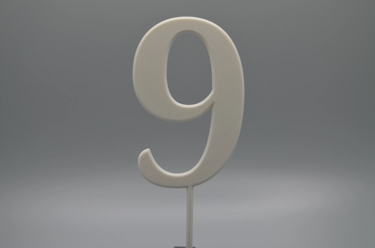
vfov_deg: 16.5
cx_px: 188
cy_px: 124
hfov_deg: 24.7
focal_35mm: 82
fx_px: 858
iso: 200
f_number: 7.1
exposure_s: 1/200
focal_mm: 55
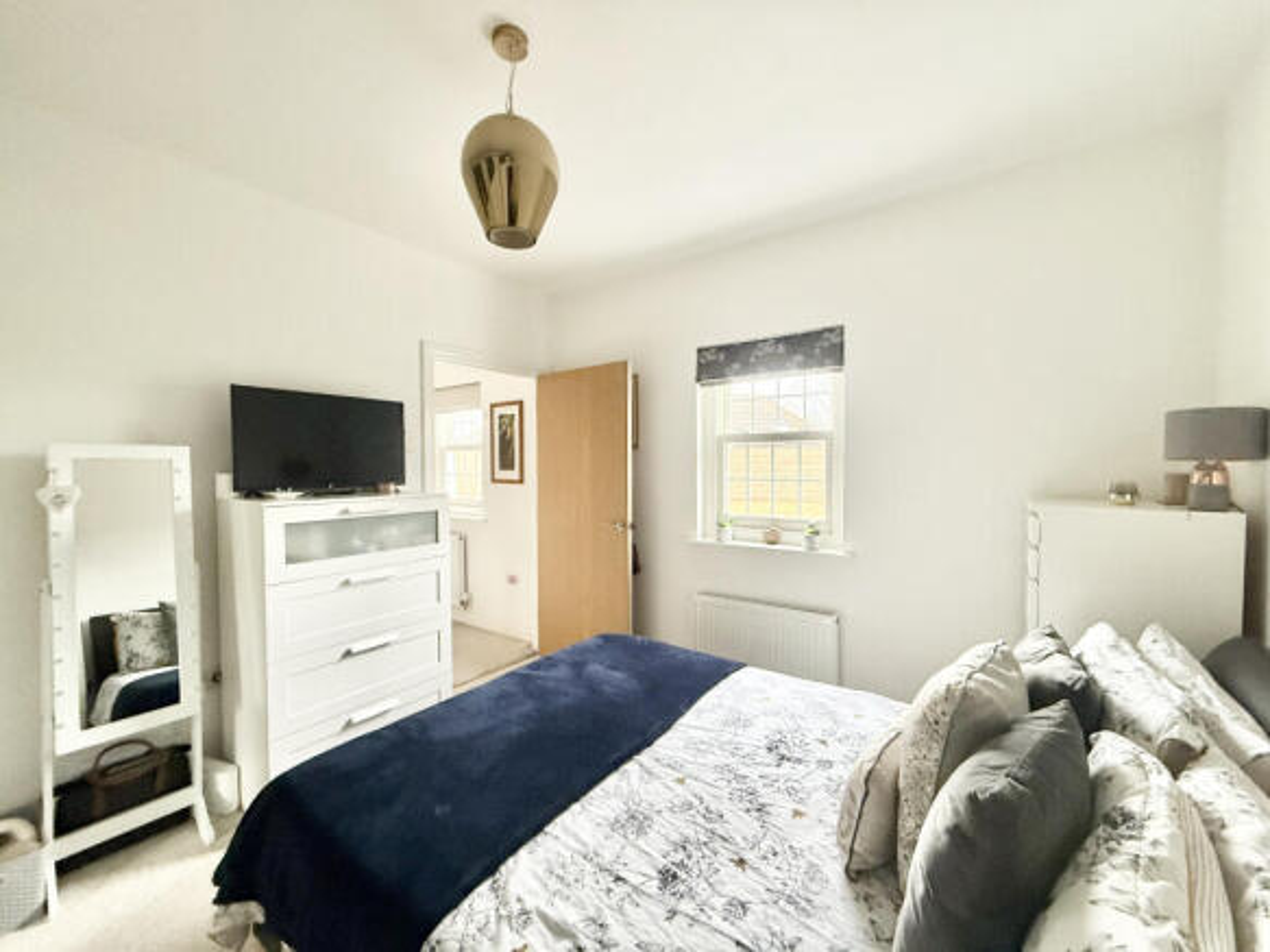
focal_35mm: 14
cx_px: 635
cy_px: 476
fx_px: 514
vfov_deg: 85.7
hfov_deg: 102.1
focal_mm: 2.22
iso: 400
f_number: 2.2
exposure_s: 1/60
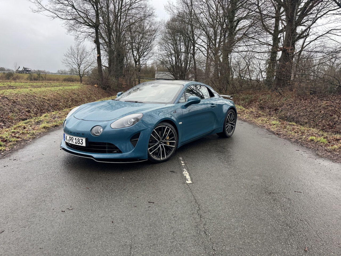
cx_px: 170
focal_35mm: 24
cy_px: 128
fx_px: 236
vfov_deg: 56.8
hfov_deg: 71.6
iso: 80
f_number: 1.78
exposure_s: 1/457
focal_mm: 6.76
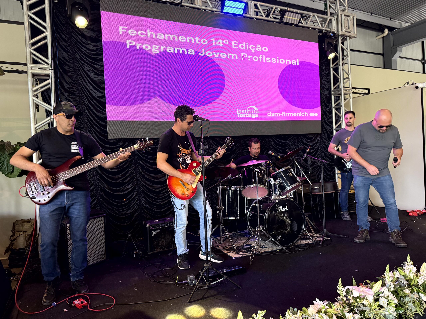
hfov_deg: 71.6
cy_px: 160
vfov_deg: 56.8
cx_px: 213
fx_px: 295
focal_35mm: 24
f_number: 1.78
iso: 250
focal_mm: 6.76
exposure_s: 1/120
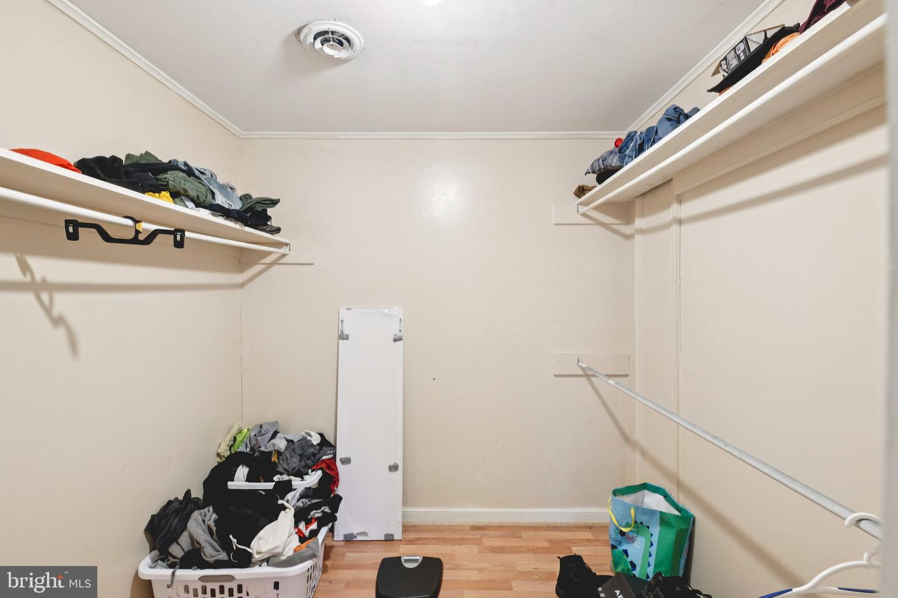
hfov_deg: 96.7
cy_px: 299
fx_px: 399
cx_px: 449
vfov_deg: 73.7
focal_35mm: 16
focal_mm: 16
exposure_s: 1/4
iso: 400
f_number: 8
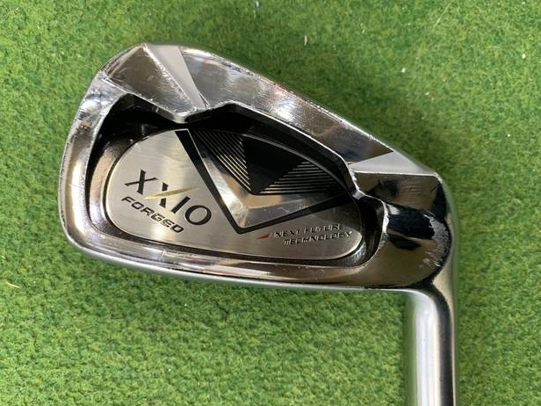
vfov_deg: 51.3
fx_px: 422
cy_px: 198
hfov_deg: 65.3
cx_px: 261
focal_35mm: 27
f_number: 1.8
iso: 250
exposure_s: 1/60
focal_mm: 4.25
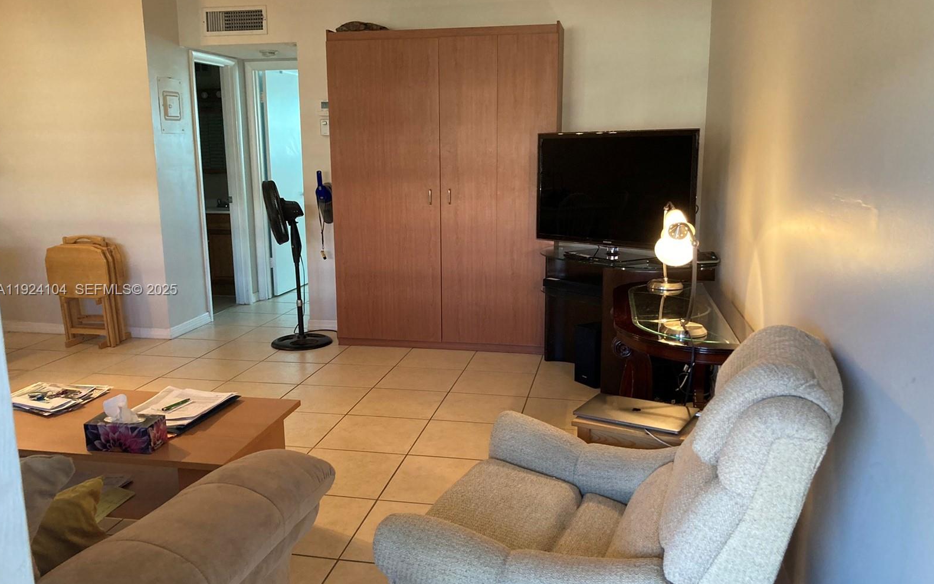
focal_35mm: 30
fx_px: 764
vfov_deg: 41.8
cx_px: 466
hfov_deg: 62.9
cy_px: 291
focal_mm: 3.99
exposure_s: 1/60
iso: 160
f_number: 1.8
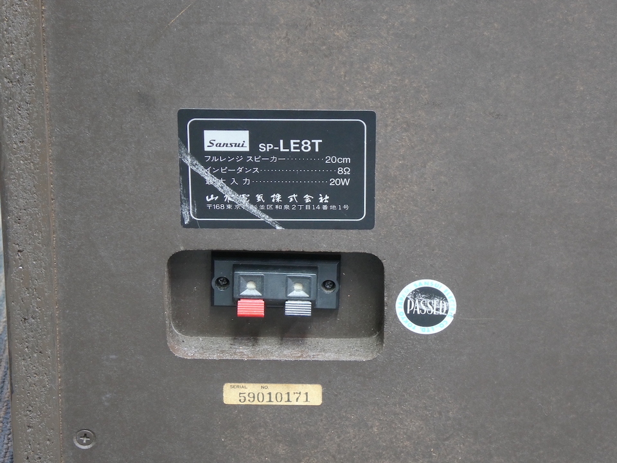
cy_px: 232
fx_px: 2210
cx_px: 308
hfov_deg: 15.9
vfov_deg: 12.0
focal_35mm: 124
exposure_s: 2
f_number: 5.2
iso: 200
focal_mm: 22.3
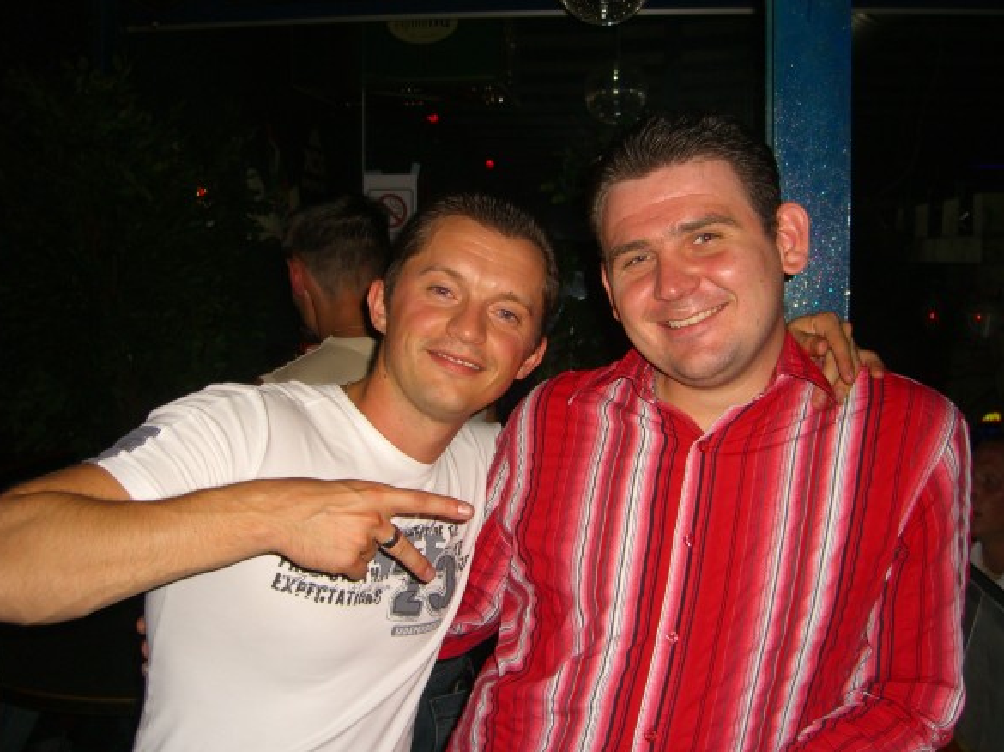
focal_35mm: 39
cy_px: 373
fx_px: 1130
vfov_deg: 36.8
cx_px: 506
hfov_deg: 47.9
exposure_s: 1/60
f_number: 2.8
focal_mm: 7.9
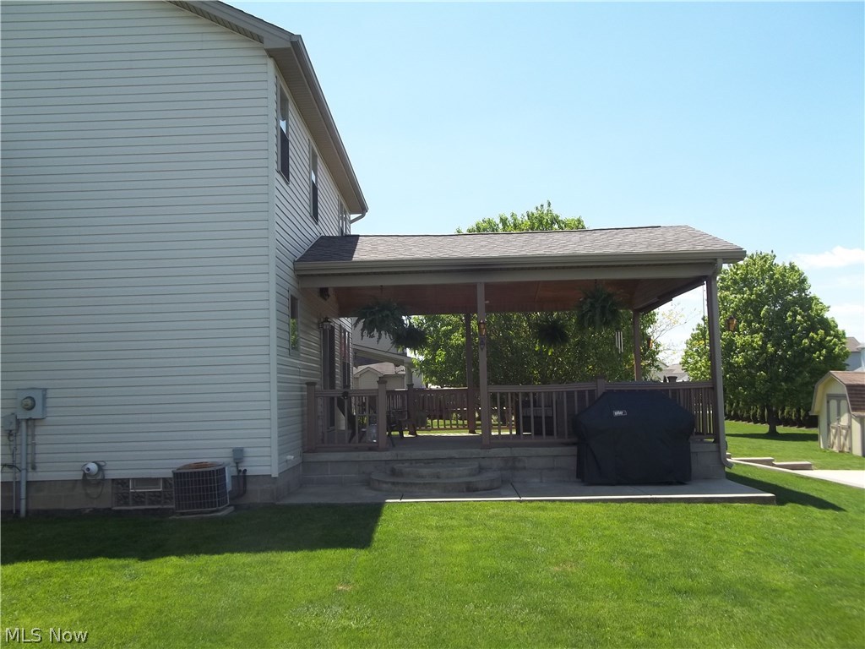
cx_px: 432
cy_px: 324
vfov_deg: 44.2
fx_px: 800
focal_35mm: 32
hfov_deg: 56.8
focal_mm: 5.7
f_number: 8.8
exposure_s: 1/80
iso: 64
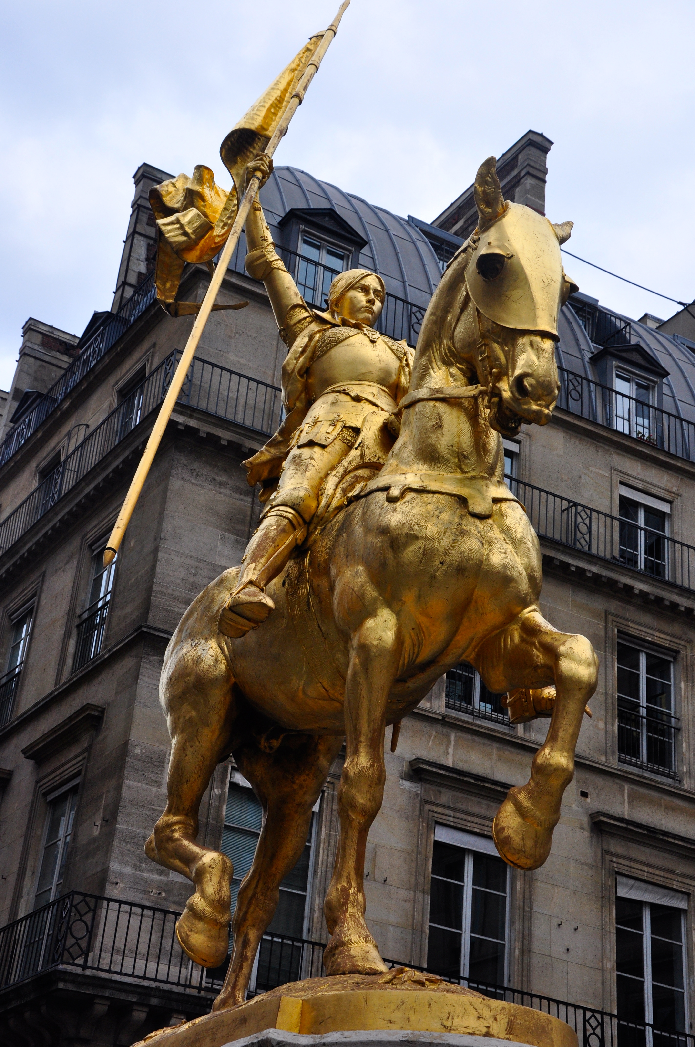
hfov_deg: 23.7
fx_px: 1655
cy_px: 524
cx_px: 348
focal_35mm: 57
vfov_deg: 35.1
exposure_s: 1/500
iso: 400
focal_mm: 38
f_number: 11
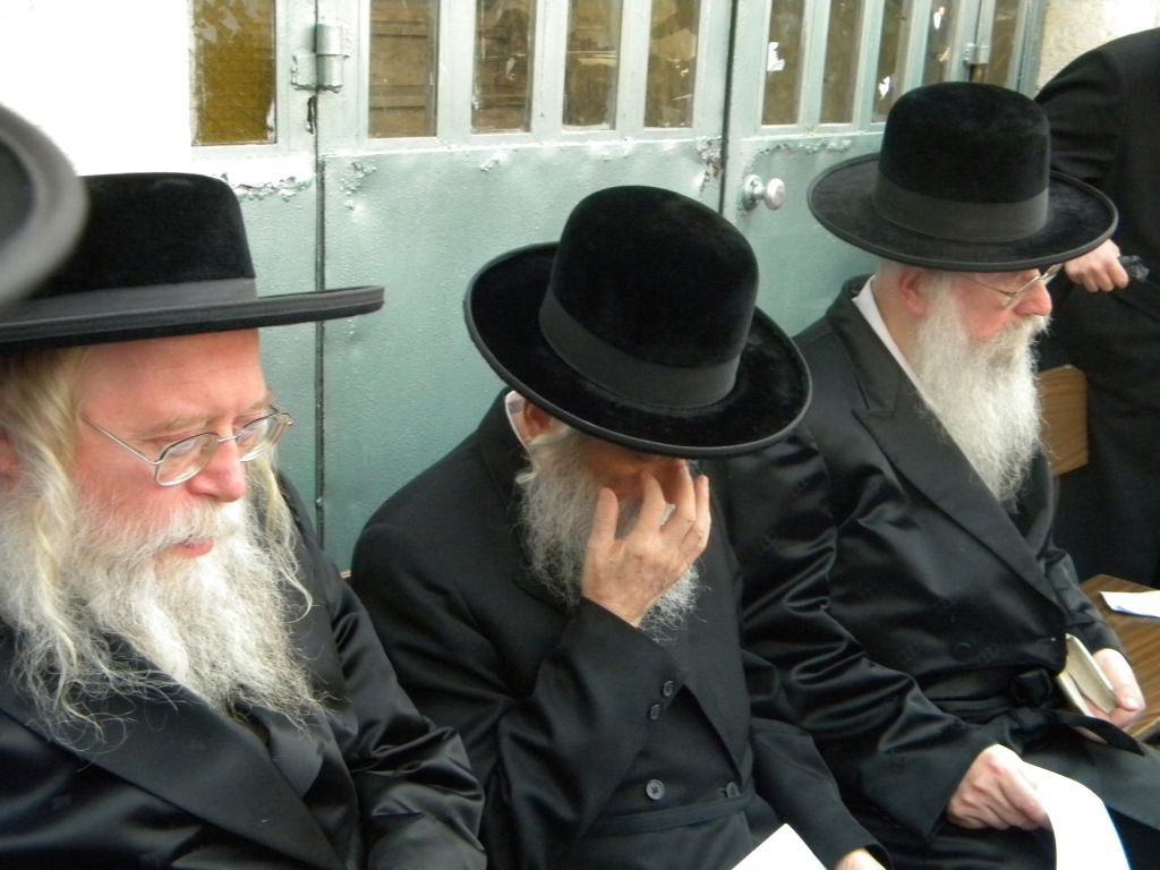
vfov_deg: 35.1
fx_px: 1374
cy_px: 435
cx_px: 580
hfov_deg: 45.8
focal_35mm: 41
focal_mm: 7.3
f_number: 3.8
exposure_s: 1/320
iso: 400
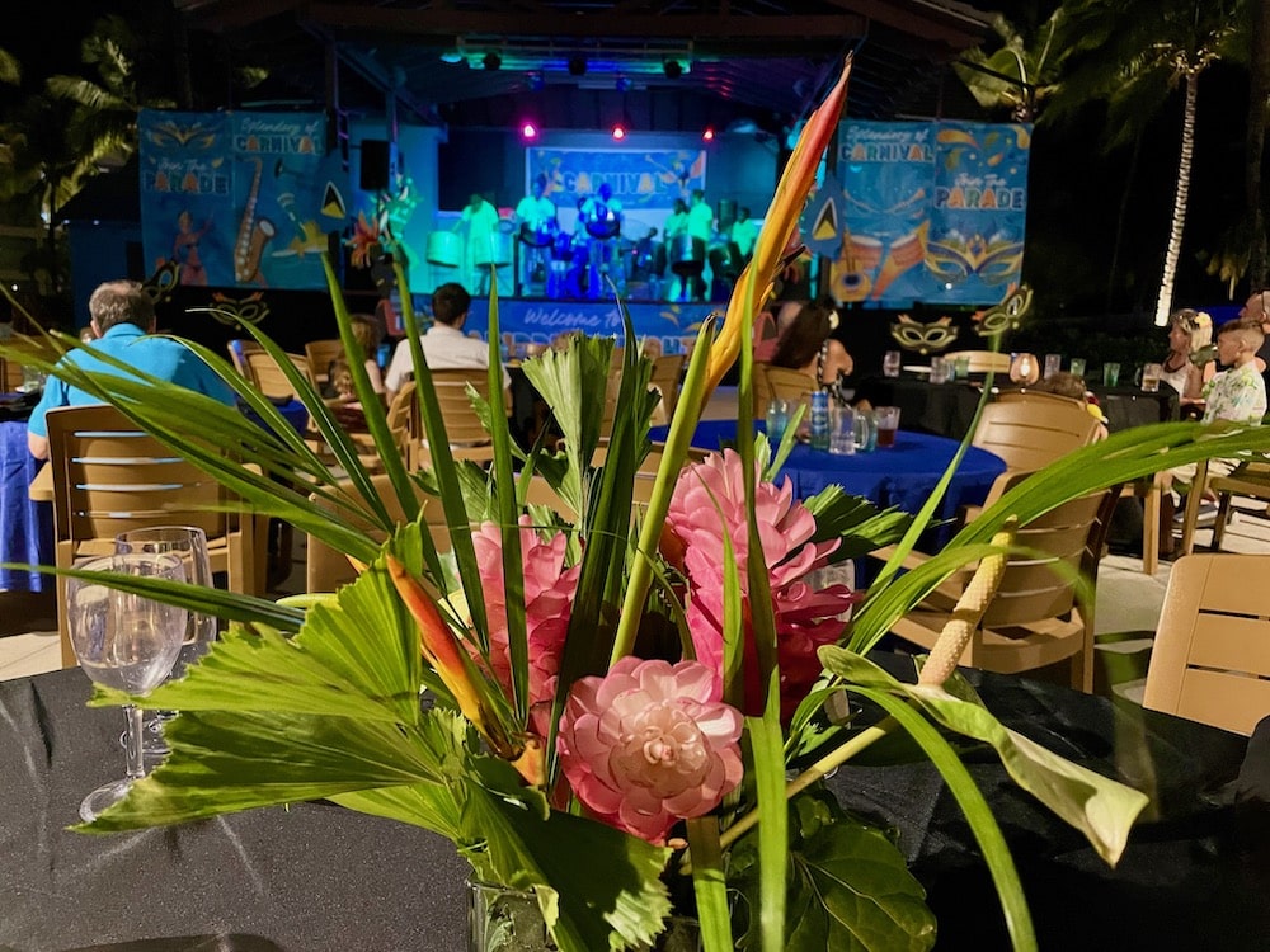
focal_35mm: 26
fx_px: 954
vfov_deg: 53.1
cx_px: 635
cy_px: 476
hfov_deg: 67.3
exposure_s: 1/25
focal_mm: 4.2
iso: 640
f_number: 1.6
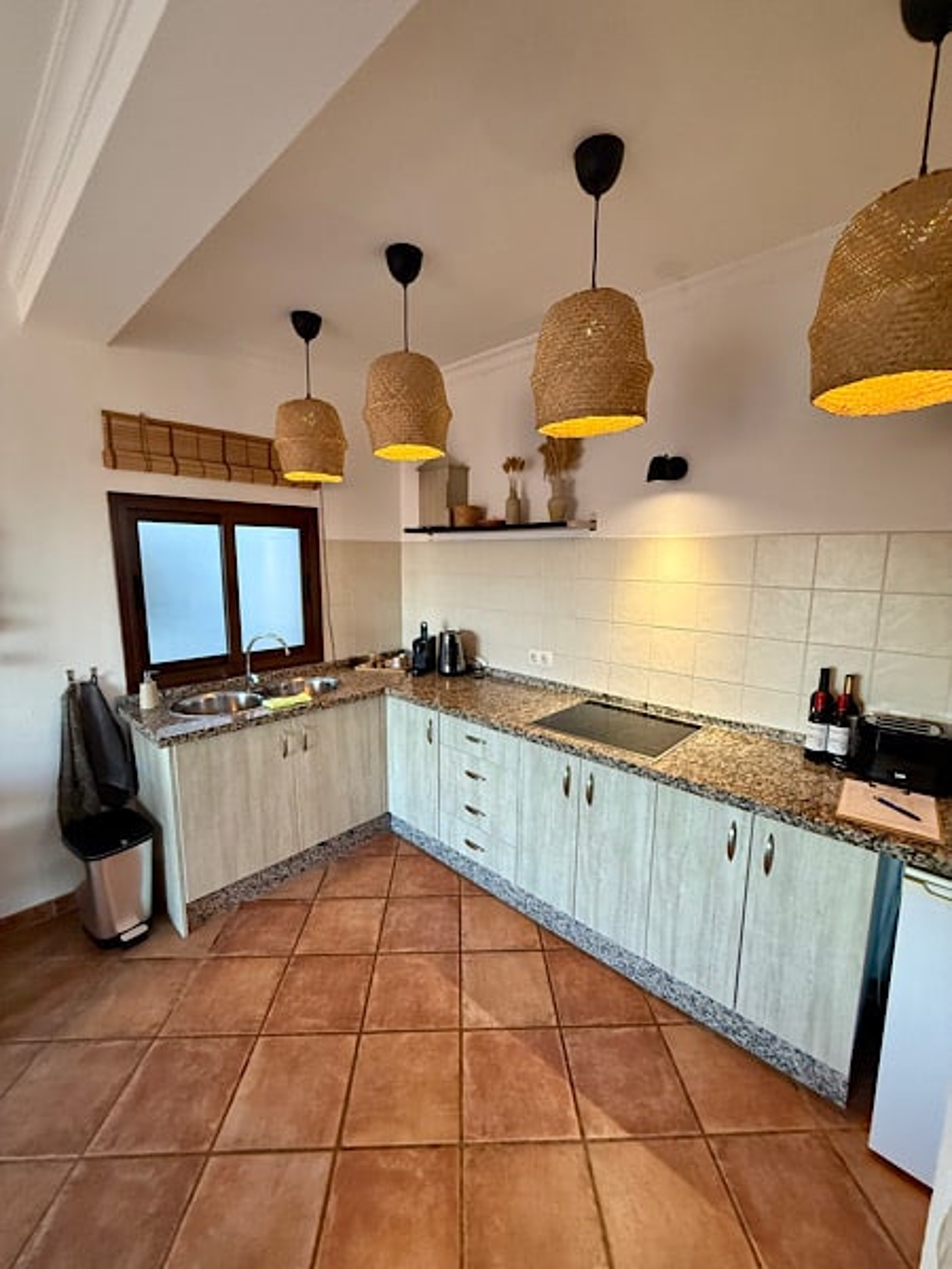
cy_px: 634
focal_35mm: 14
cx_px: 476
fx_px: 513
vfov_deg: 102.1
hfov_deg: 85.7
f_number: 2.2
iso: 200
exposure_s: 1/100
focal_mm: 2.22
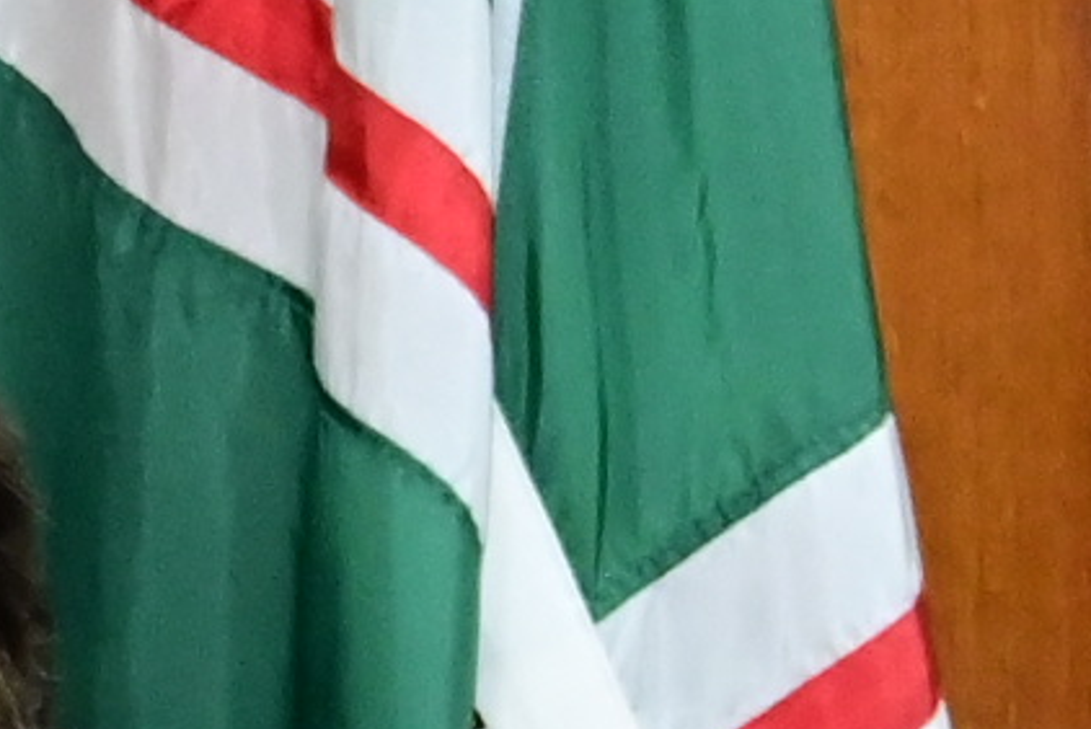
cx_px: -1029
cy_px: 889
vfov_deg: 4.0
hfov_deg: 5.9
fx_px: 10371
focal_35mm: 342
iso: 3200
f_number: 4
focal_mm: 33
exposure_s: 1/125
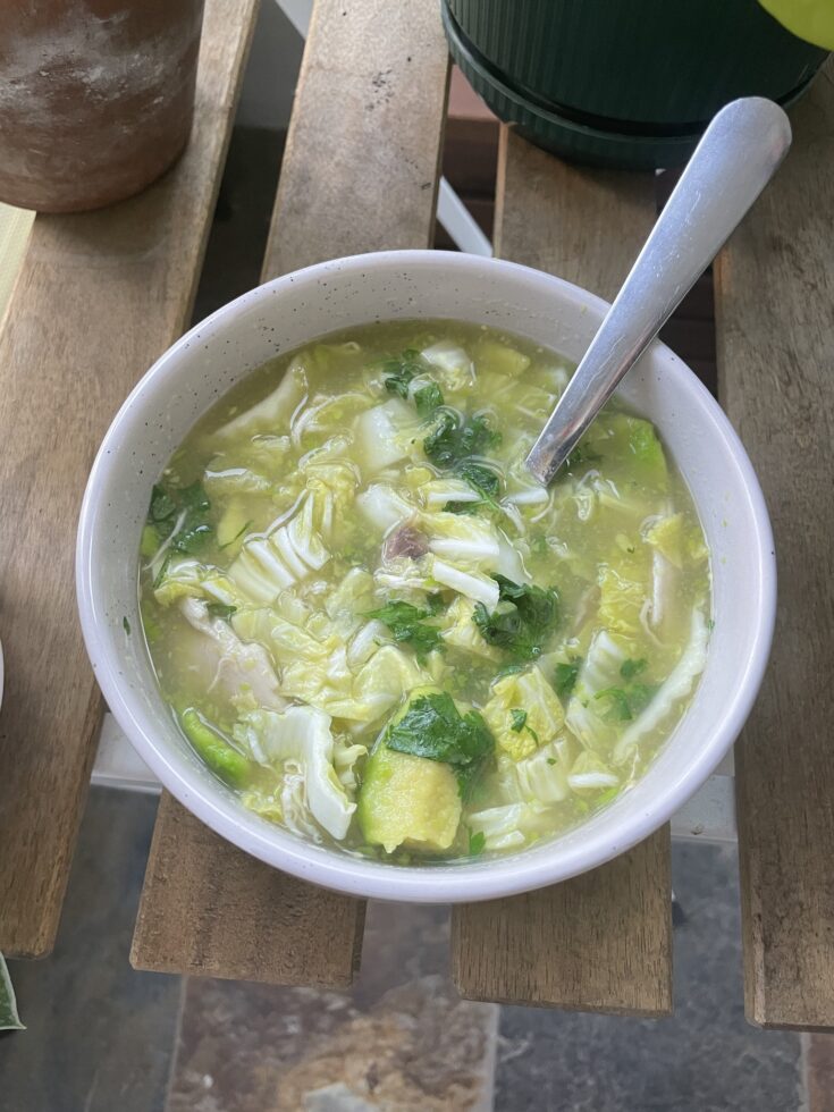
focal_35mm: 26
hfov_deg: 53.1
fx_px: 835
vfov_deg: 67.3
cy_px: 556
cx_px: 417
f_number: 1.6
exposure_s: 1/72
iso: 125
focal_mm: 4.2
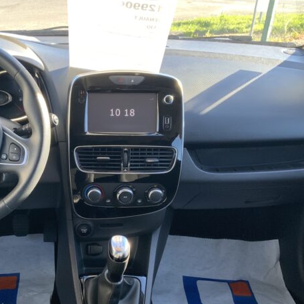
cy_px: 182
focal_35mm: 45
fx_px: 447
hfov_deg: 37.0
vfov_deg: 37.4
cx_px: 91
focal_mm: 3
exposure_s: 1/122
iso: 50
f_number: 1.8
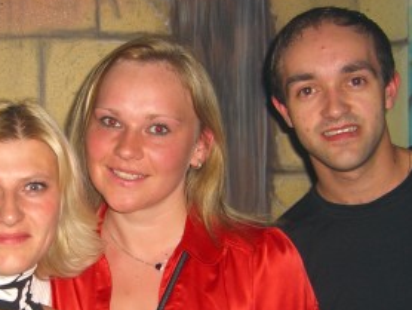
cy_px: 240
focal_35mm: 82
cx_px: 114
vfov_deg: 17.9
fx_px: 977
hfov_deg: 23.6
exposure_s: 1/60
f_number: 2.8
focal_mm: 7.9
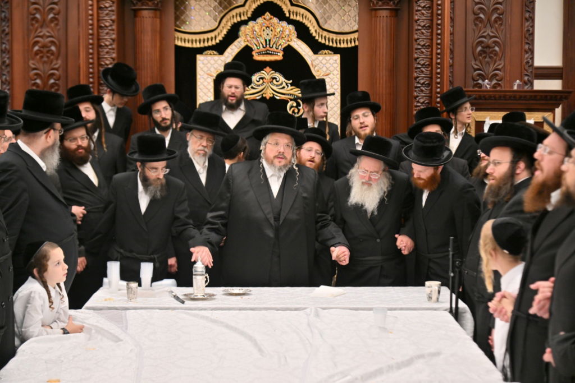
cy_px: 192
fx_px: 1118
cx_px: 288
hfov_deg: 28.8
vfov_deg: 19.5
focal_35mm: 70
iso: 400
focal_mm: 70
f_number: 4
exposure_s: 1/200
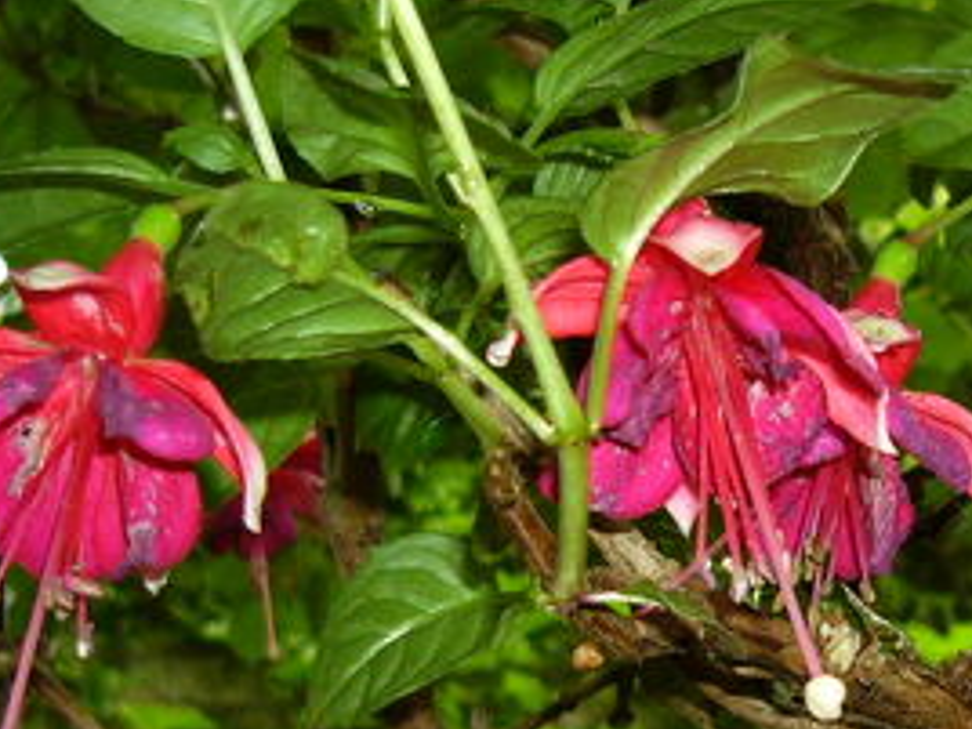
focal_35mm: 85
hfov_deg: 22.8
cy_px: 517
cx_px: 722
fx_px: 2387
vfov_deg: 17.3
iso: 100
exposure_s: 1/60
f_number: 2.8
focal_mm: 5.8
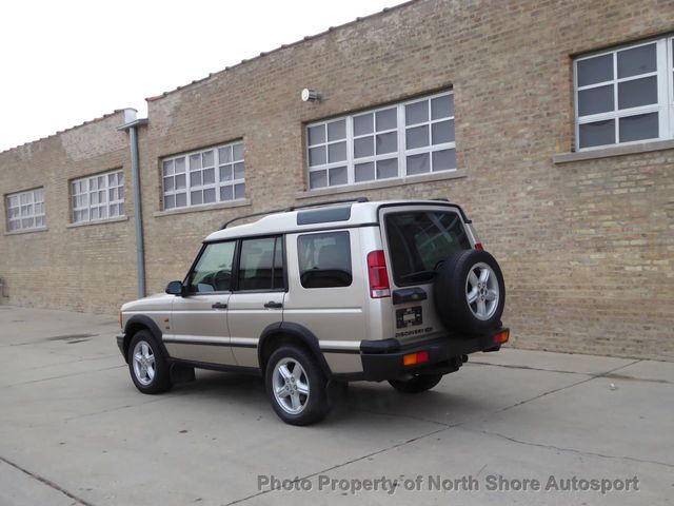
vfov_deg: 39.7
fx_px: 701
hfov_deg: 51.4
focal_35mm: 36
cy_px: 253
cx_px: 337
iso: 200
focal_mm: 6.3
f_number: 3.7
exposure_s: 1/125
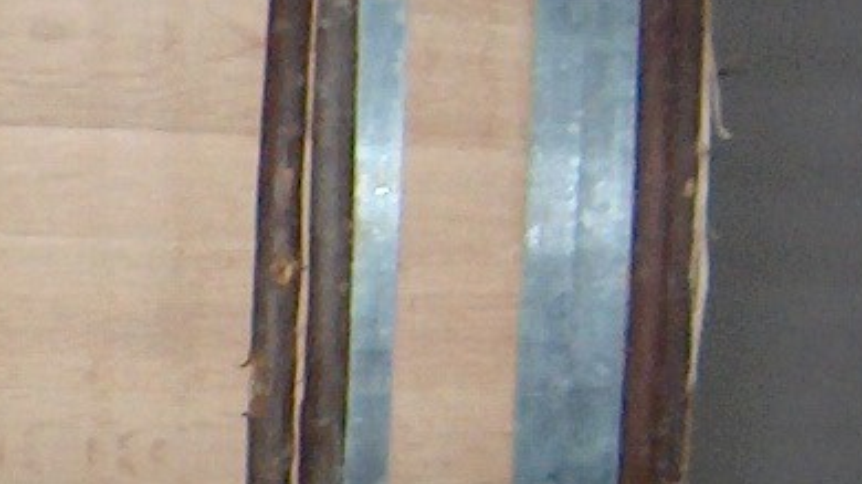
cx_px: -628
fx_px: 6466
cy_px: 488
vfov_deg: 4.3
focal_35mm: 283
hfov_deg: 7.4
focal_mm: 8
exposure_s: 1/60
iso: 130
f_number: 2.8
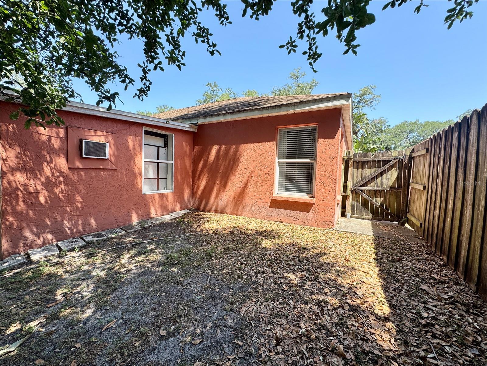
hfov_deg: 102.1
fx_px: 197
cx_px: 244
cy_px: 183
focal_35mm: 14
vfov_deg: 85.7
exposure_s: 1/587
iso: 50
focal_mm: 2.22
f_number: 2.2
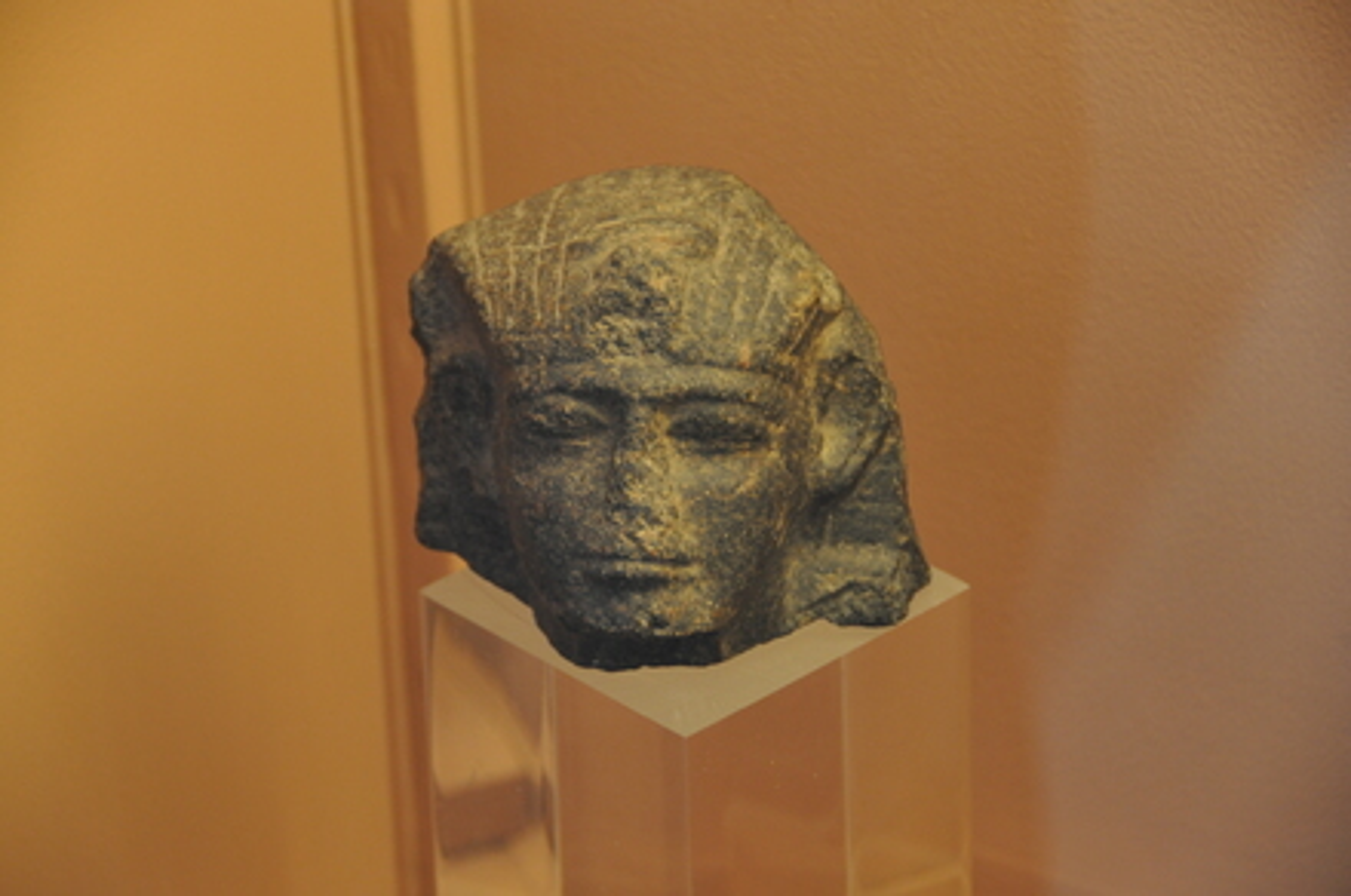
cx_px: 676
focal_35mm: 158
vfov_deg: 8.7
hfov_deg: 13.1
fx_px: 5902
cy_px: 448
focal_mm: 105
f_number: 5.3
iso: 800
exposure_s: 1/40
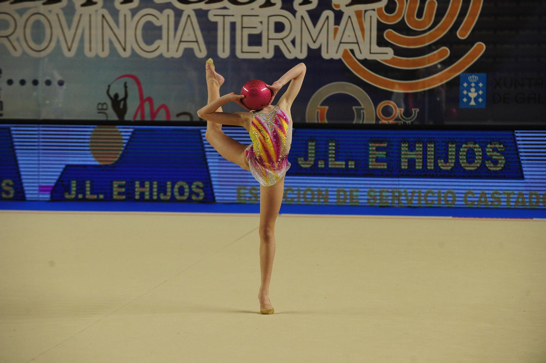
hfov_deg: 13.7
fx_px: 2274
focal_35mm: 150
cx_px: 273
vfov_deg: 9.1
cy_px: 182
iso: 2500
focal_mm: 150
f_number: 5.6
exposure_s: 1/800
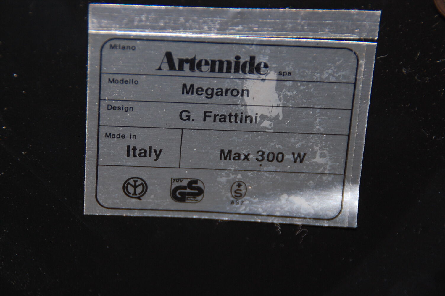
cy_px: 148
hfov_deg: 13.1
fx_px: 1945
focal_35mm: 158
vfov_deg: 8.7
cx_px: 222
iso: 400
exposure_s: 1/60
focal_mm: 105
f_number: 6
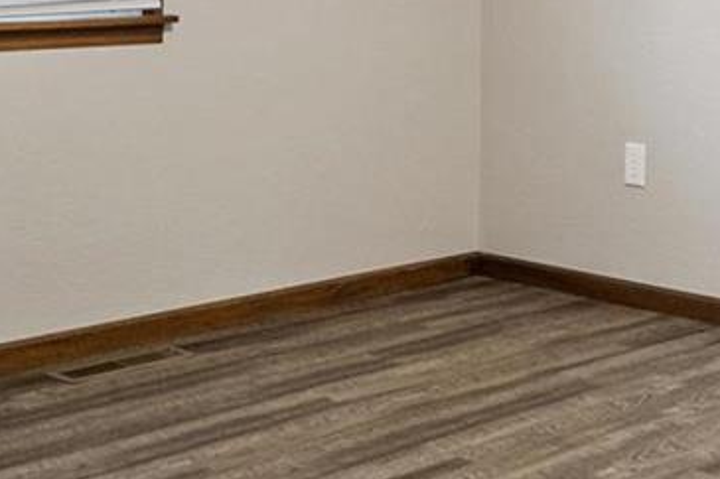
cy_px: -12
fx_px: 1579
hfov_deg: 24.7
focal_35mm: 79
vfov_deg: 16.8
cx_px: 688
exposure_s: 1/2.5
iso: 400
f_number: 8
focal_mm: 9
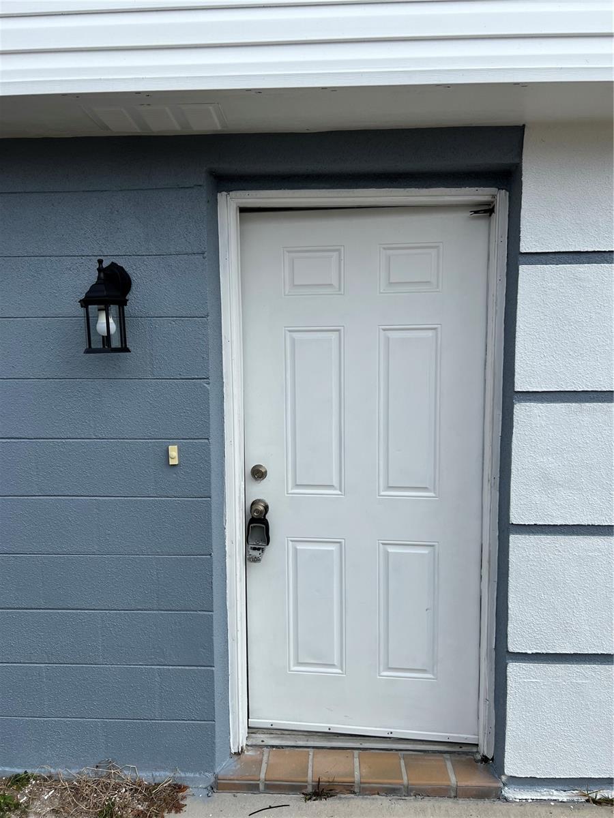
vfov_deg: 67.3
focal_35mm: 26
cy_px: 409
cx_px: 307
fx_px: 615
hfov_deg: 53.1
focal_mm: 5.7
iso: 50
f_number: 1.5
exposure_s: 1/4831
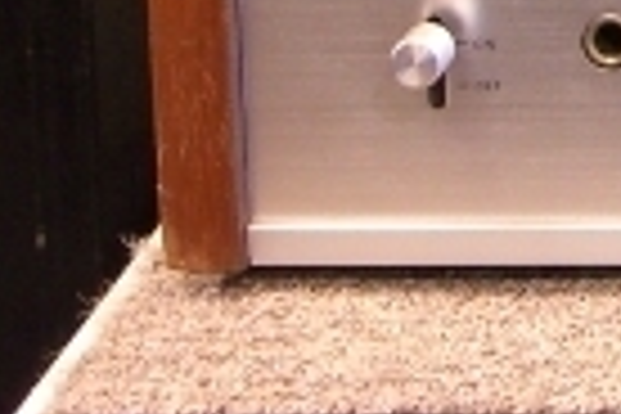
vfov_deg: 4.1
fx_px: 5675
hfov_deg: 6.0
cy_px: -342
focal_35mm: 329
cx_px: 1436
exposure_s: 1/15
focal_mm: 14.2
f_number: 4
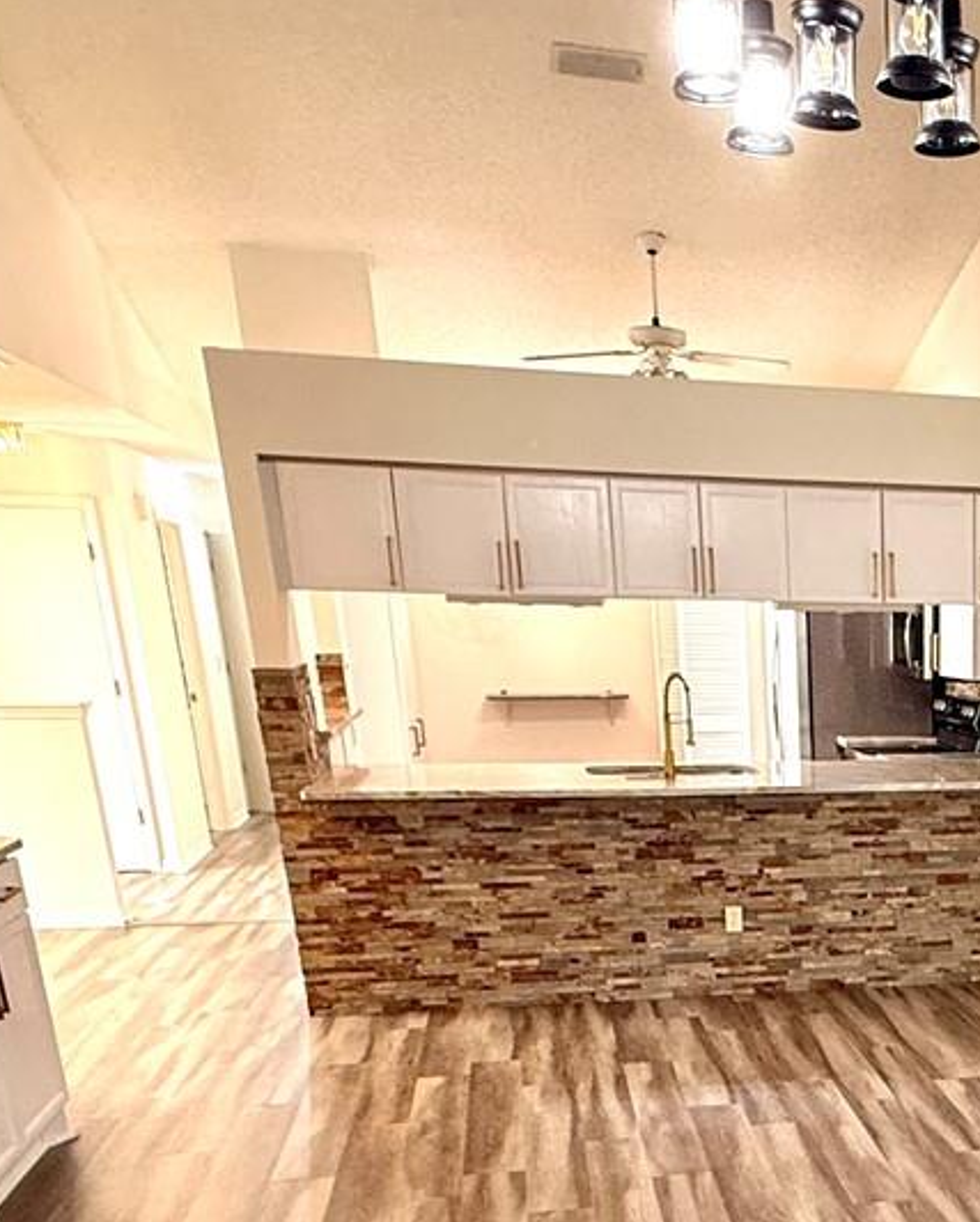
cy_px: 1172
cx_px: 996
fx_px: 1485
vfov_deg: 40.2
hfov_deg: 33.2
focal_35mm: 41
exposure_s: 1/60
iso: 200
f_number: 2.2
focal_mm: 2.22
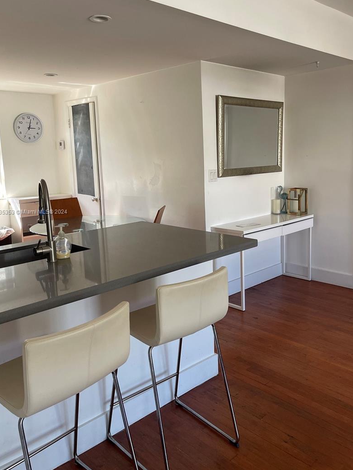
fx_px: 394
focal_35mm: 29
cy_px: 212
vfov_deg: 61.5
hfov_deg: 48.2
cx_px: 189
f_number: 1.6
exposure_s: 1/121
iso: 100
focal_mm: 5.1
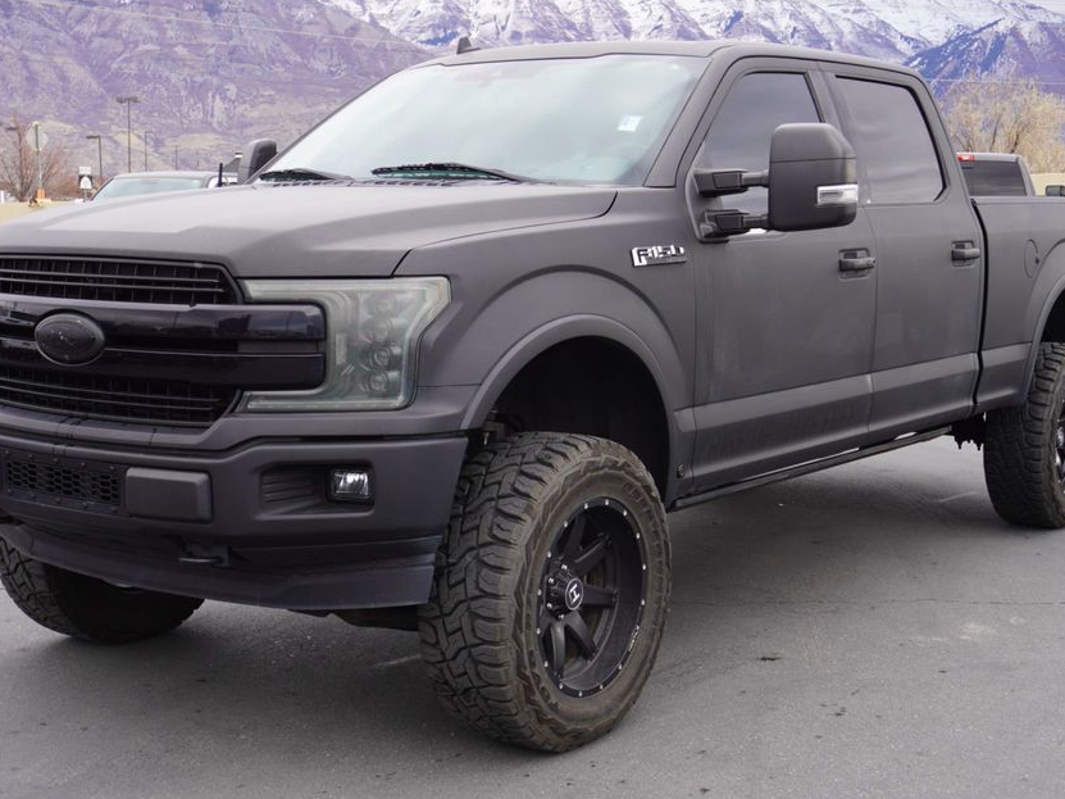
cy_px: 409
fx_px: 1587
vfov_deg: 28.2
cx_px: 540
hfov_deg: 37.1
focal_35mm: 52
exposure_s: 1/80
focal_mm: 29
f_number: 6.3
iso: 100
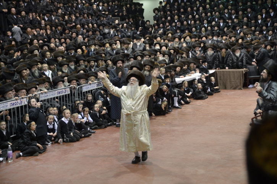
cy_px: 92
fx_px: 538
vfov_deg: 19.4
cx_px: 138
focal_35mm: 70
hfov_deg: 28.9
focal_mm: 70
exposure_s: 1/100
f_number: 4
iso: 2500
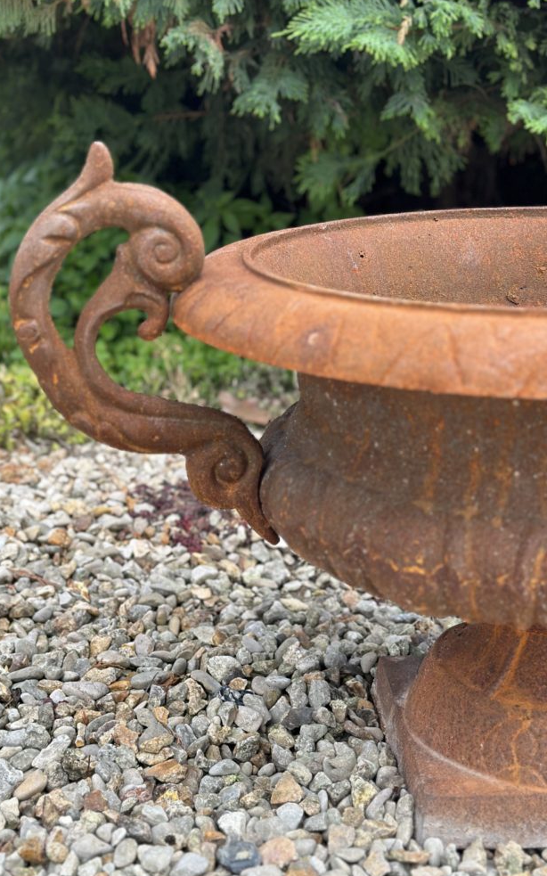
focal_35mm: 53
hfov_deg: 24.4
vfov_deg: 38.2
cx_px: 219
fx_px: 1265
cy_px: 430
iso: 80
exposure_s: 1/894
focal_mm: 6.86
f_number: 1.78
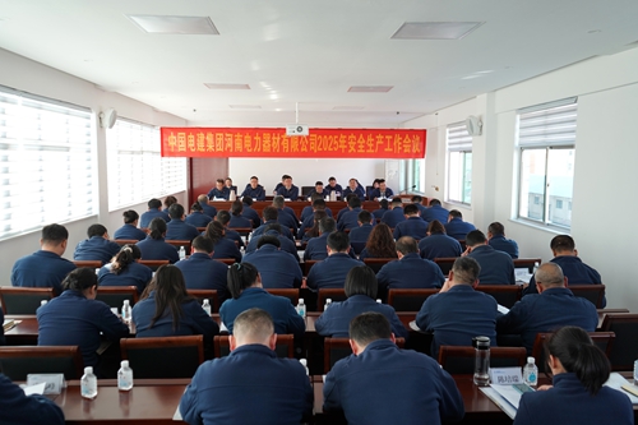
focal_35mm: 30
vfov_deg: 43.6
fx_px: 531
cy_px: 212
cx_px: 319
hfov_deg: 61.9
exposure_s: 1/60
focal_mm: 30
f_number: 4
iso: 250
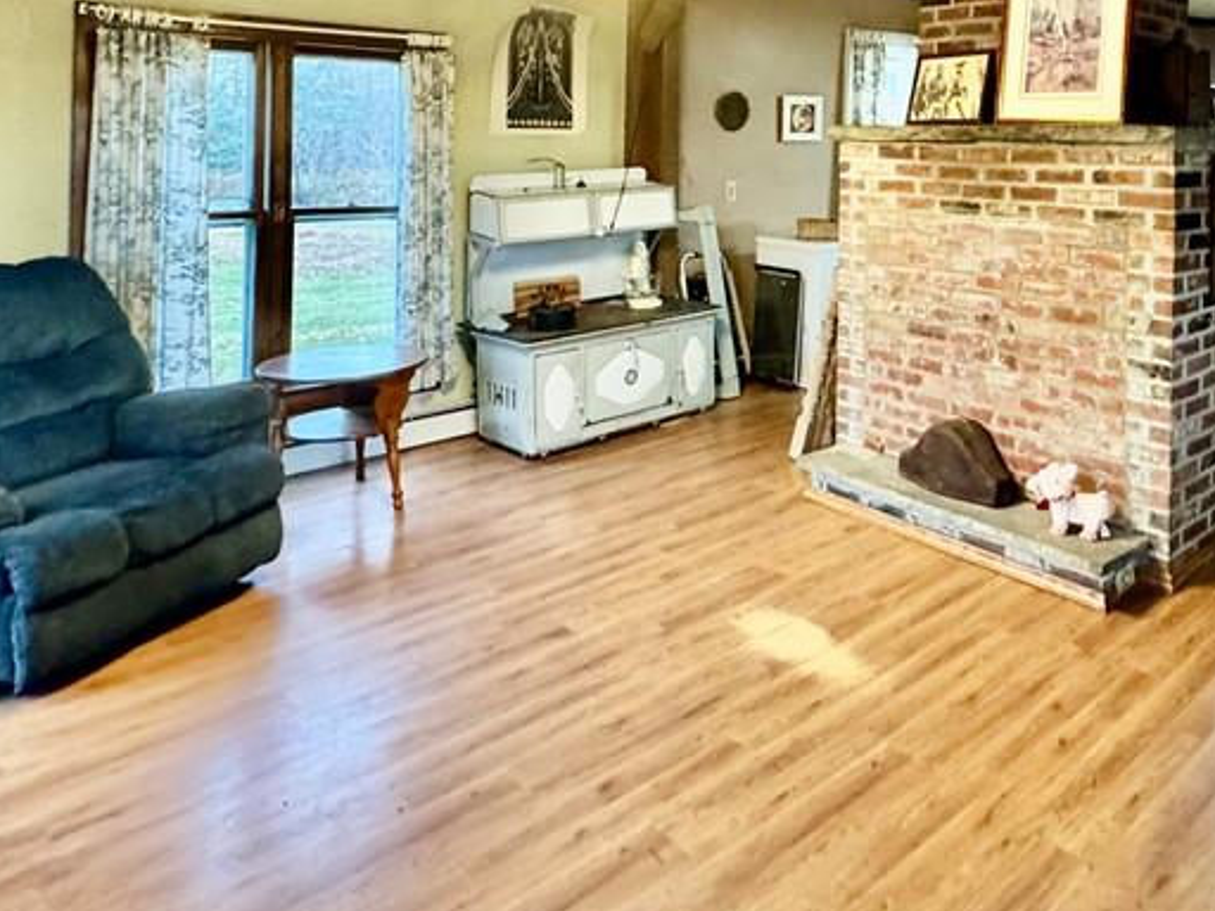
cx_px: 850
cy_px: 130
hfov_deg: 61.2
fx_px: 983
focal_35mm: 28
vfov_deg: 46.0
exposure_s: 1/60
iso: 800
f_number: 2.2
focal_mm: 2.22
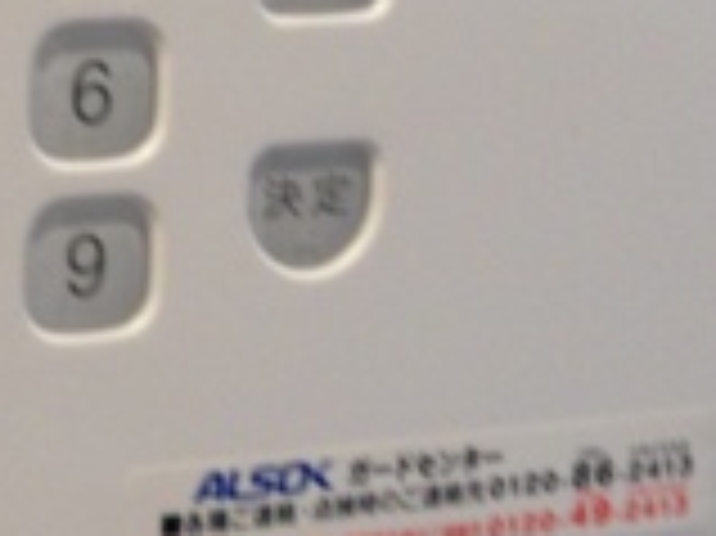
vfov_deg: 11.1
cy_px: 270
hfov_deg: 13.8
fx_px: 2749
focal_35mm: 133
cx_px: -387
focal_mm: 4.12
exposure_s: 1/20
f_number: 2.4
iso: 80
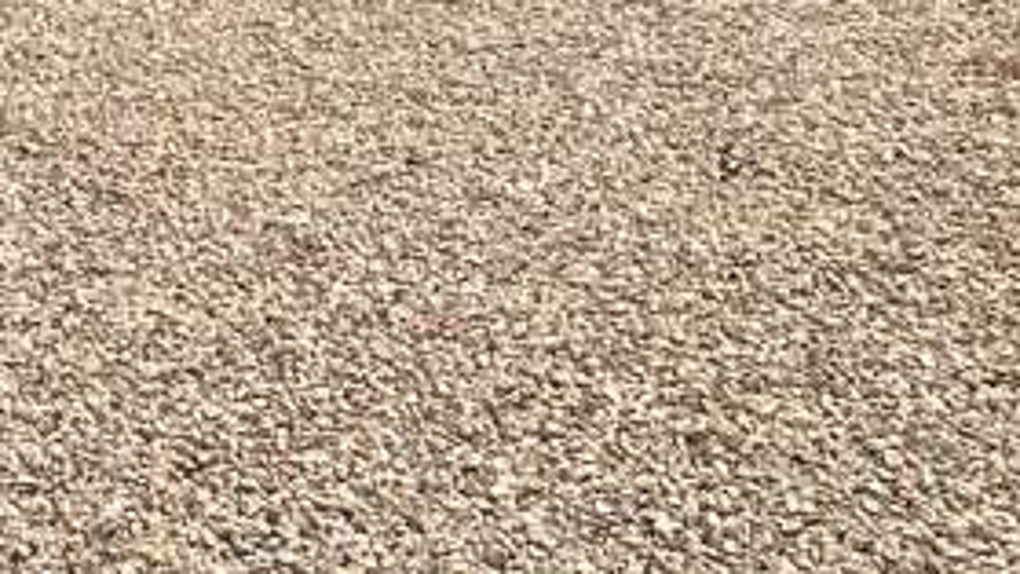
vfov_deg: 13.2
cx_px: -124
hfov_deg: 24.1
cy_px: -481
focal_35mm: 82
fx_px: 2218
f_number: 2.2
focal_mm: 2.22
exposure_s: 1/2451
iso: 50
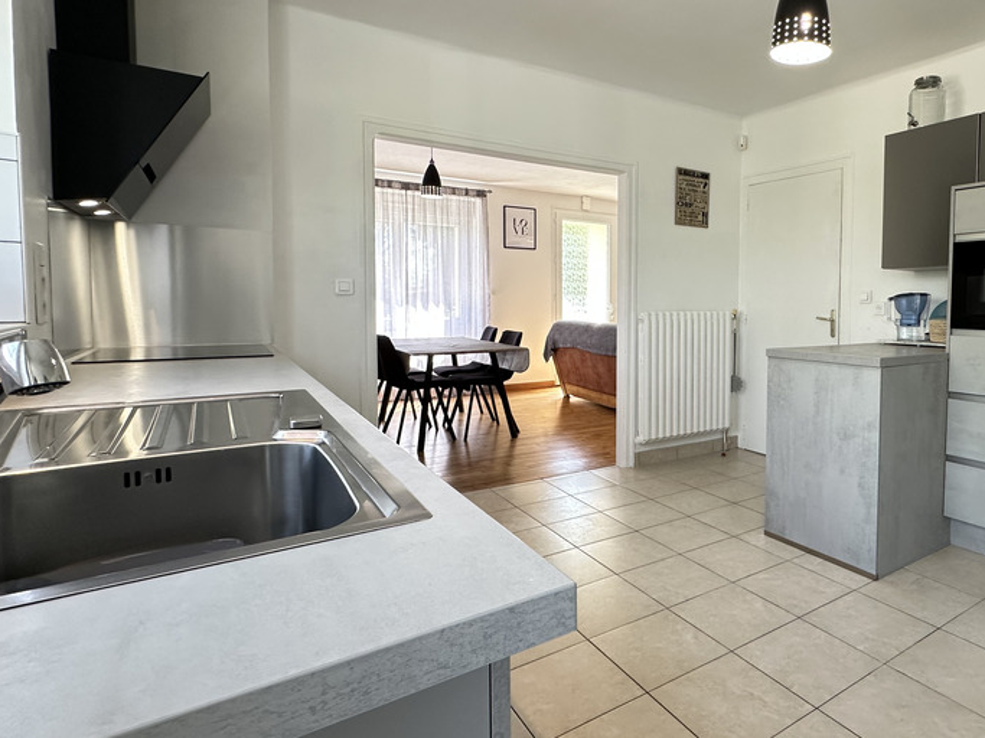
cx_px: 661
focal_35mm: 21
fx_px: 597
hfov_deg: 76.4
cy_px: 334
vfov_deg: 63.3
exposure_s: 1/99
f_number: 2.2
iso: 160
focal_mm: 2.22
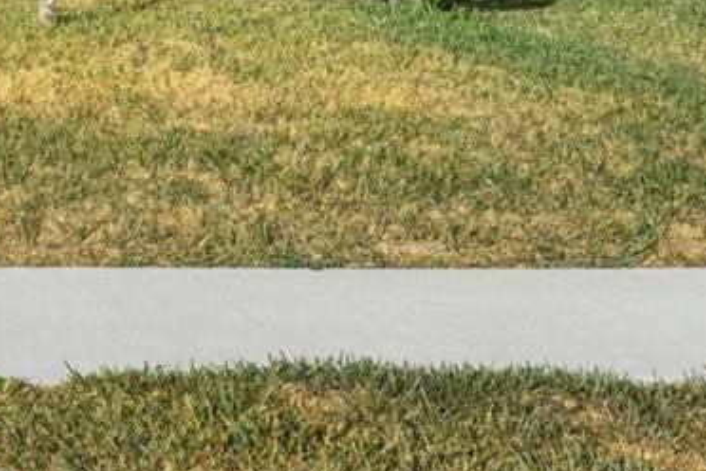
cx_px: -541
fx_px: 2530
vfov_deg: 10.1
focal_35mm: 129
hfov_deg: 14.2
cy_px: -329
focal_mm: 20
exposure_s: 1/1600
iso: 400
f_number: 8
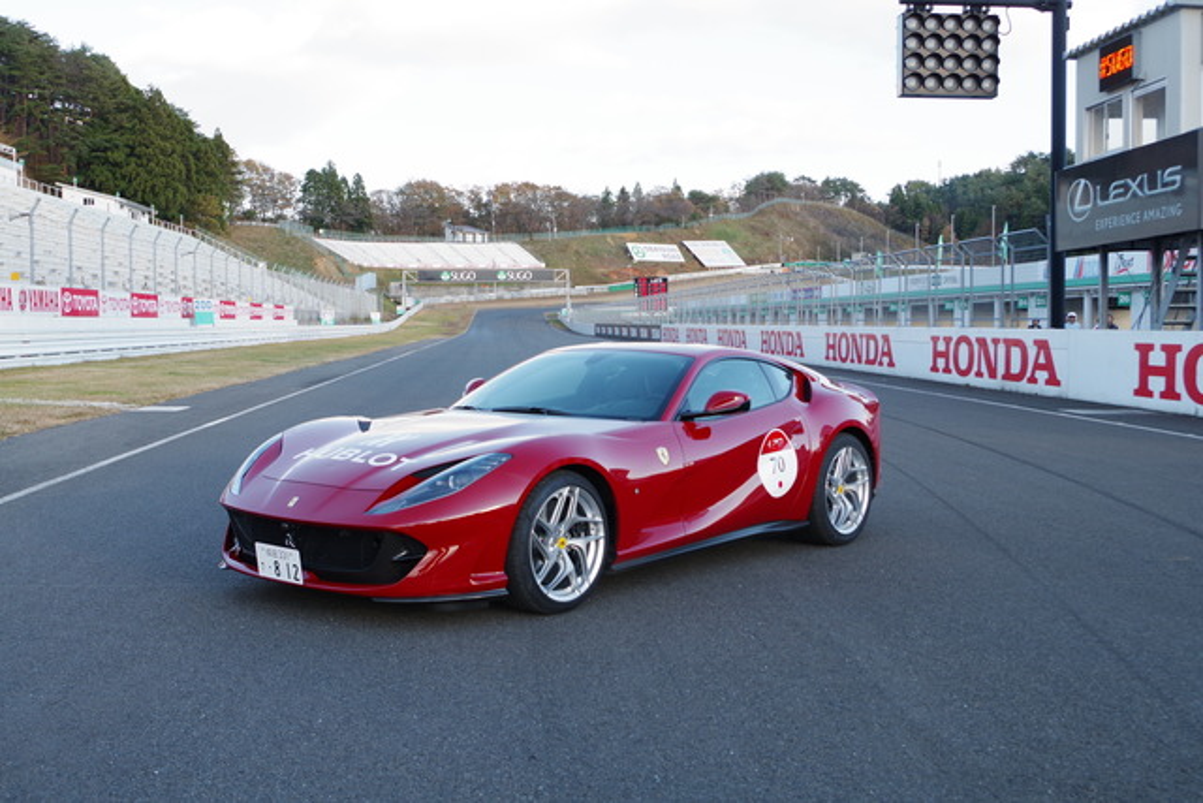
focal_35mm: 39
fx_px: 1303
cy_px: 402
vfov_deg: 34.2
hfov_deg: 49.5
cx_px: 602
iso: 200
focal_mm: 26.25
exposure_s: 1/125
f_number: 6.3
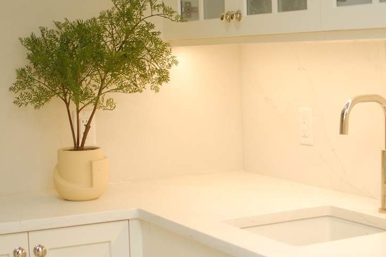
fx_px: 790
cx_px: 196
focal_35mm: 74
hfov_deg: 27.5
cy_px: 126
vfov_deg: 18.5
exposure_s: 1/80
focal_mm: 35
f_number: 2.5
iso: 400
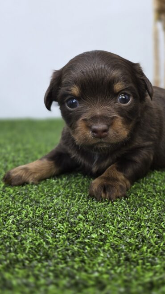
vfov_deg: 51.5
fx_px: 303
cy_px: 127
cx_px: 128
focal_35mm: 39
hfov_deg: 29.8
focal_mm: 6.3
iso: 50
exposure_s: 1/120
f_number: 1.7
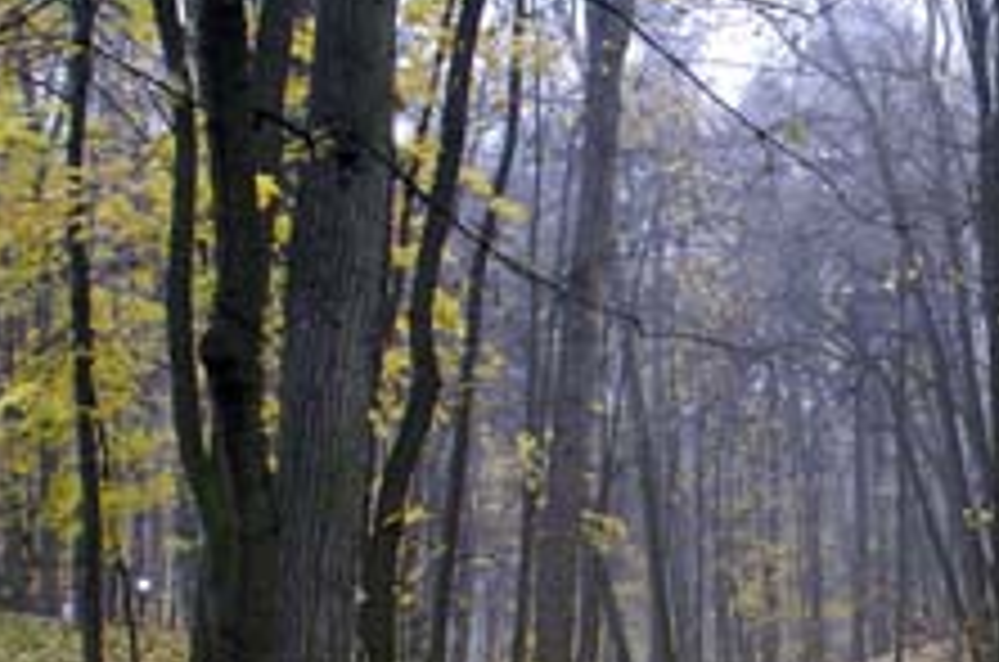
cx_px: 896
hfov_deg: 26.8
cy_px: 642
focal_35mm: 73
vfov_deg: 18.2
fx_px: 2021
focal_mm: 24
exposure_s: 1/125
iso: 1600
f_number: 8
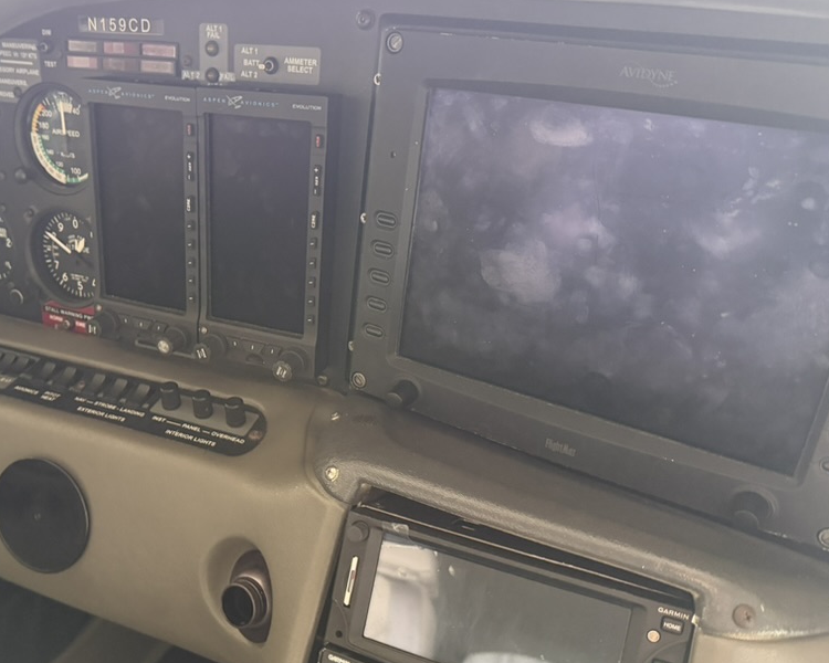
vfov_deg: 45.8
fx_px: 785
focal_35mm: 32
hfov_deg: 54.6
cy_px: 333
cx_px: 280
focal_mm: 6.76
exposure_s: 1/60
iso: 640
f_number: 1.78
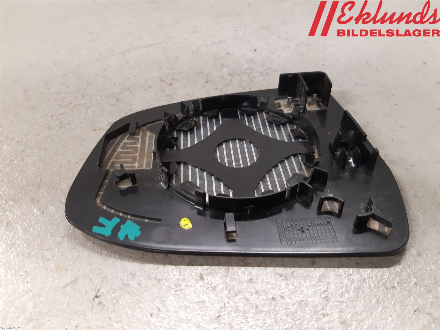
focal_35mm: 26
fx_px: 330
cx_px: 220
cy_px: 165
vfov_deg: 53.1
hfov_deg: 67.3
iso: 320
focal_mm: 3.93
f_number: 1.7
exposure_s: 1/50
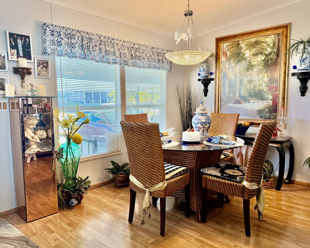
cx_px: 159
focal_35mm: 26
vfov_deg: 54.9
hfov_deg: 66.0
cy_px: 123
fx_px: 239
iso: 200
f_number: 1.78
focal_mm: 6.76
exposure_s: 1/200
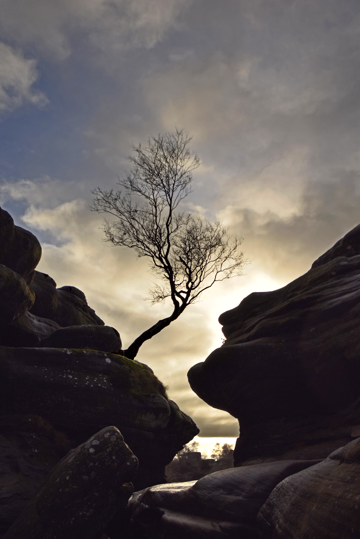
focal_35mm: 36
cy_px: 270
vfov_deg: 53.1
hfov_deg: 36.9
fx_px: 540
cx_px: 180
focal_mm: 24
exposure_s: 1/2000
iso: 100
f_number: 4.5
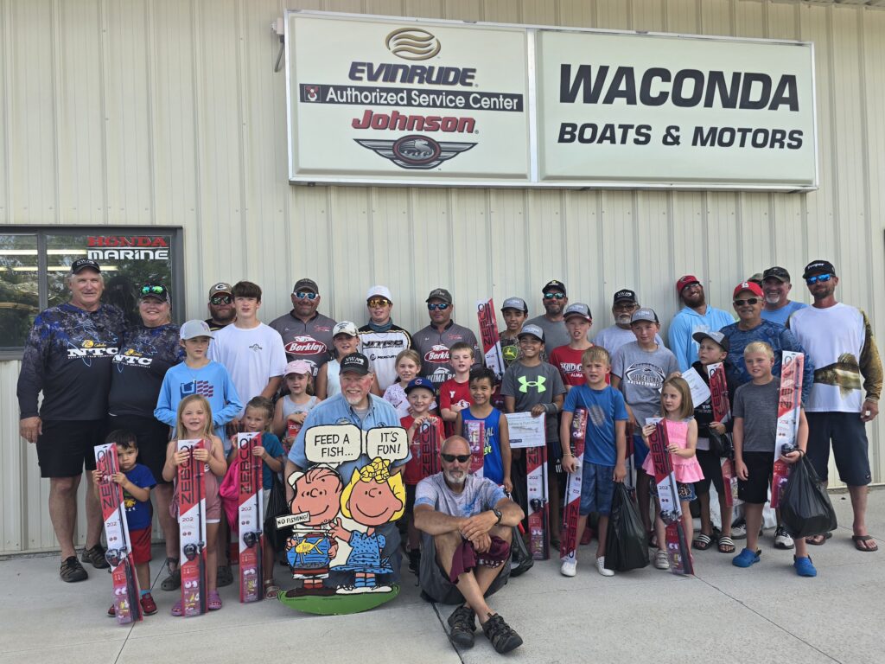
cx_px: 442
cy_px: 332
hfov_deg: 73.9
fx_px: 588
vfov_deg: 58.9
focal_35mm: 23
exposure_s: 1/192
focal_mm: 6.3
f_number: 1.7
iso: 12
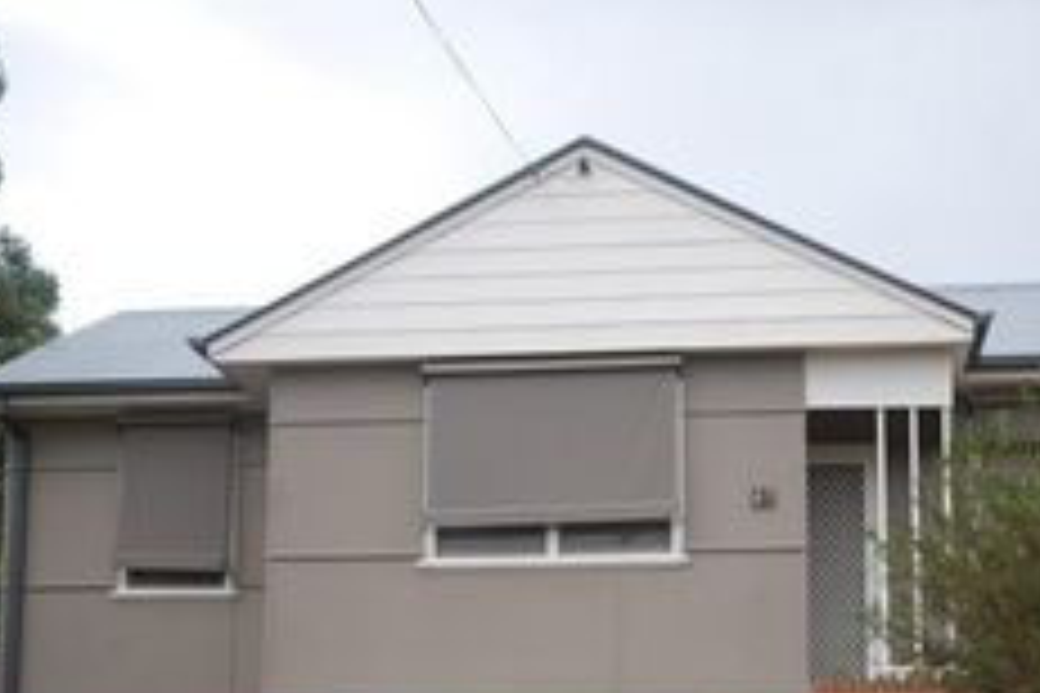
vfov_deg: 21.6
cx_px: 599
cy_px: 659
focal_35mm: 61
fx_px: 1762
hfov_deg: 32.8
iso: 100
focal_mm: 20
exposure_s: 1/125
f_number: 5.6
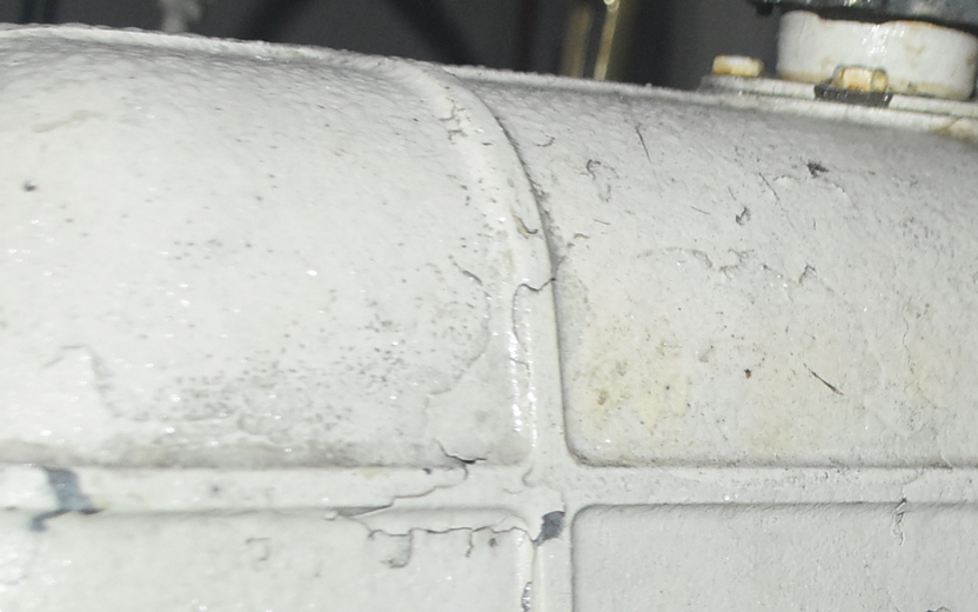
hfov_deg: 21.9
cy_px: 819
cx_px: 932
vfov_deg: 13.6
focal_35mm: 92
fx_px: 2452
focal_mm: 20
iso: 1800
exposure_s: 1/60
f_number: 3.8
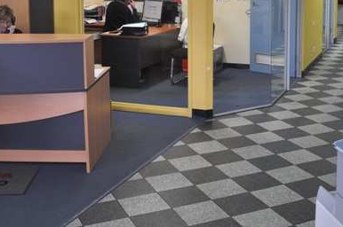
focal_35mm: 56
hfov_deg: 35.0
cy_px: 7
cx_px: 252
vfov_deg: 23.2
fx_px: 533
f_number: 4
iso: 560
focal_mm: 18
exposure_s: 1/60
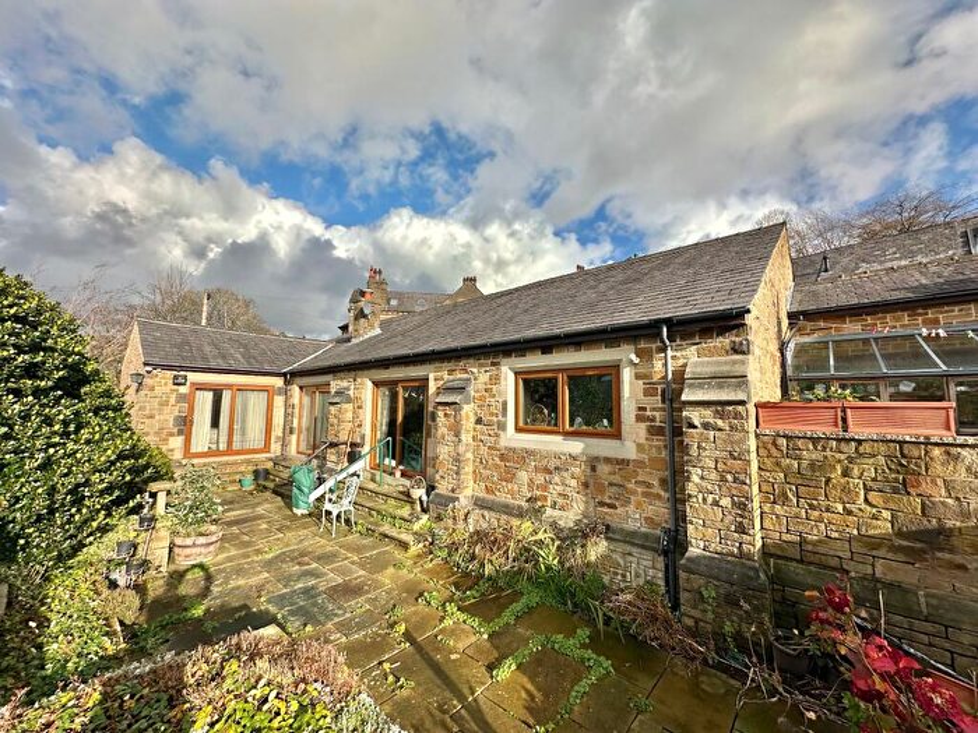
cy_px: 366
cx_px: 489
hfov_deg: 102.1
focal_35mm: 14
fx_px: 396
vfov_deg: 85.7
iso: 50
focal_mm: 2.22
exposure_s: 1/1887
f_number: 2.2
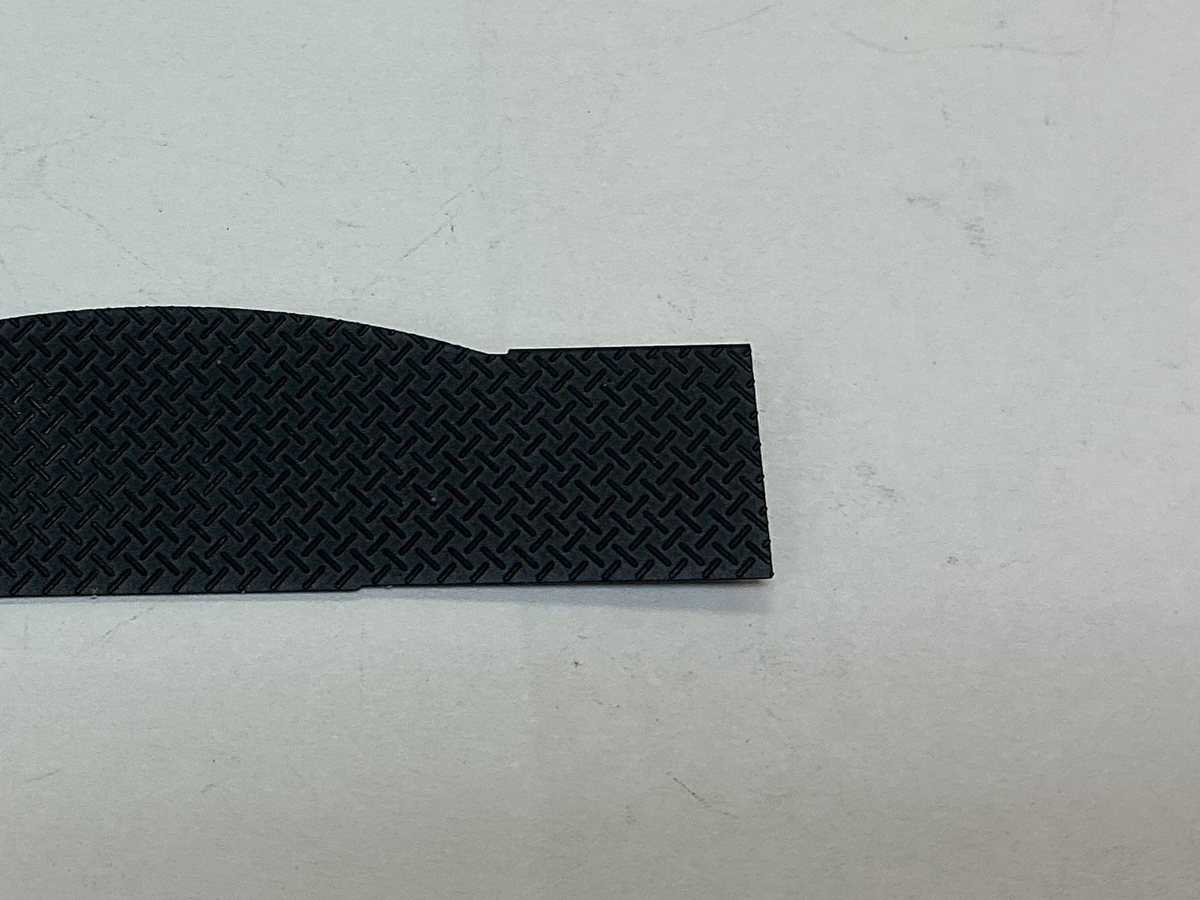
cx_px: 206
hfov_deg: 29.0
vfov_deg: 22.4
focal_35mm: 65
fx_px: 2253
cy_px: 226
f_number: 1.8
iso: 25
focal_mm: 3
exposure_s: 1/120
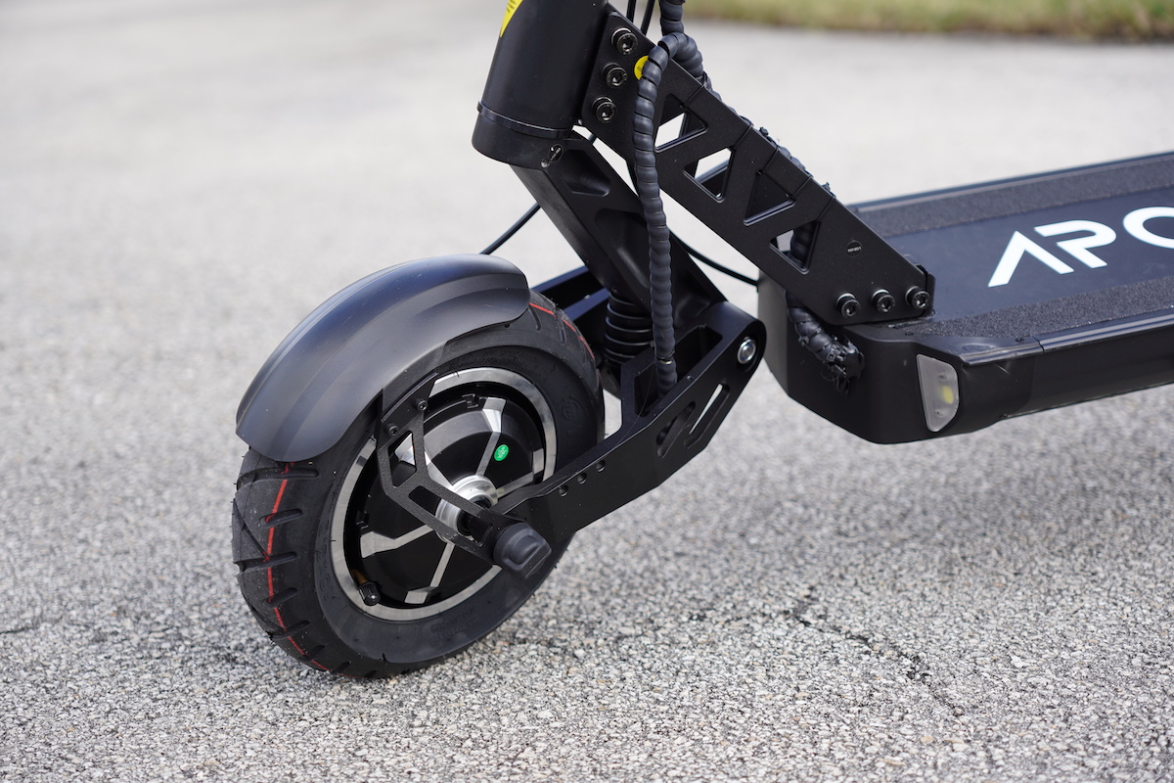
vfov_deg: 19.7
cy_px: 392
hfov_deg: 29.2
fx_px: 2250
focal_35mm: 69
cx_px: 587
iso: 100
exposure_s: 1/500
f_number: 2.8
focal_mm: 46
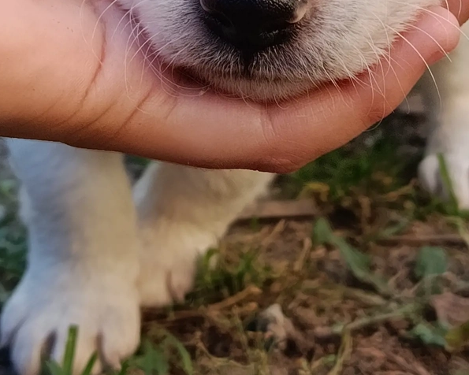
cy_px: -12
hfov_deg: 18.3
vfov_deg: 14.4
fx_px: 1457
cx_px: 214
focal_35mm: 105
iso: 98
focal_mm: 5.24
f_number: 1.7
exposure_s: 1/100
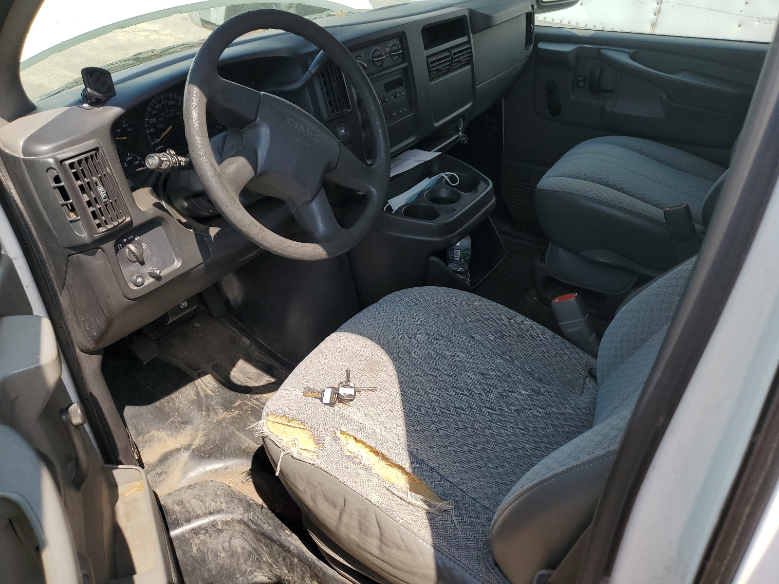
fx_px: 585
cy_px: 292
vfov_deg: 53.1
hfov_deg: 67.3
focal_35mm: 26
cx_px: 390
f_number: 1.5
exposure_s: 1/1250
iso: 50
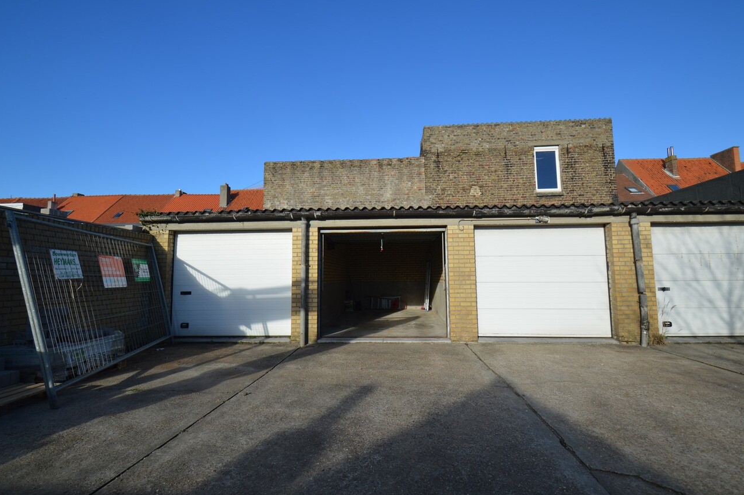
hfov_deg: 50.7
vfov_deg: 35.0
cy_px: 241
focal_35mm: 38
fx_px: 785
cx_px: 380
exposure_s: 1/320
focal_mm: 24
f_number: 9
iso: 100
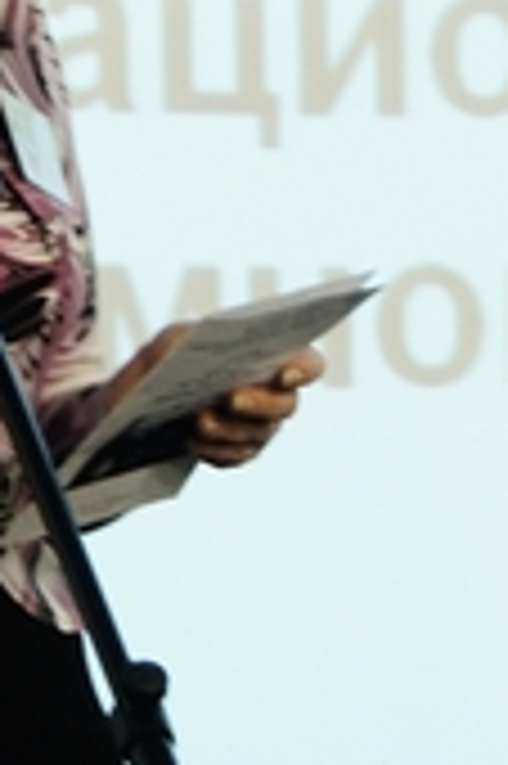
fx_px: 4929
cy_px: 54
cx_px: -137
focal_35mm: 232
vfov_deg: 8.8
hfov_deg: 5.9
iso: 1600
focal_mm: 55
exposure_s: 1/13
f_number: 7.1
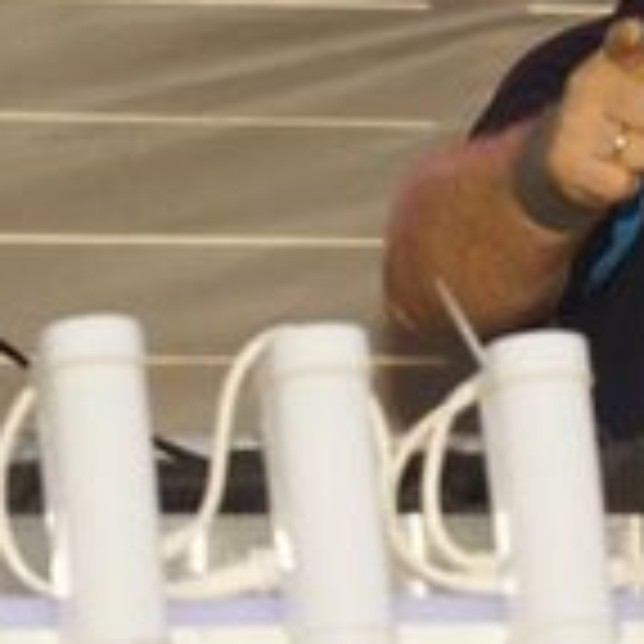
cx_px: 658
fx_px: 8525
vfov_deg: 4.3
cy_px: 45
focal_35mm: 405
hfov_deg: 4.3
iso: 100
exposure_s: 1/125
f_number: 4
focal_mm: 70
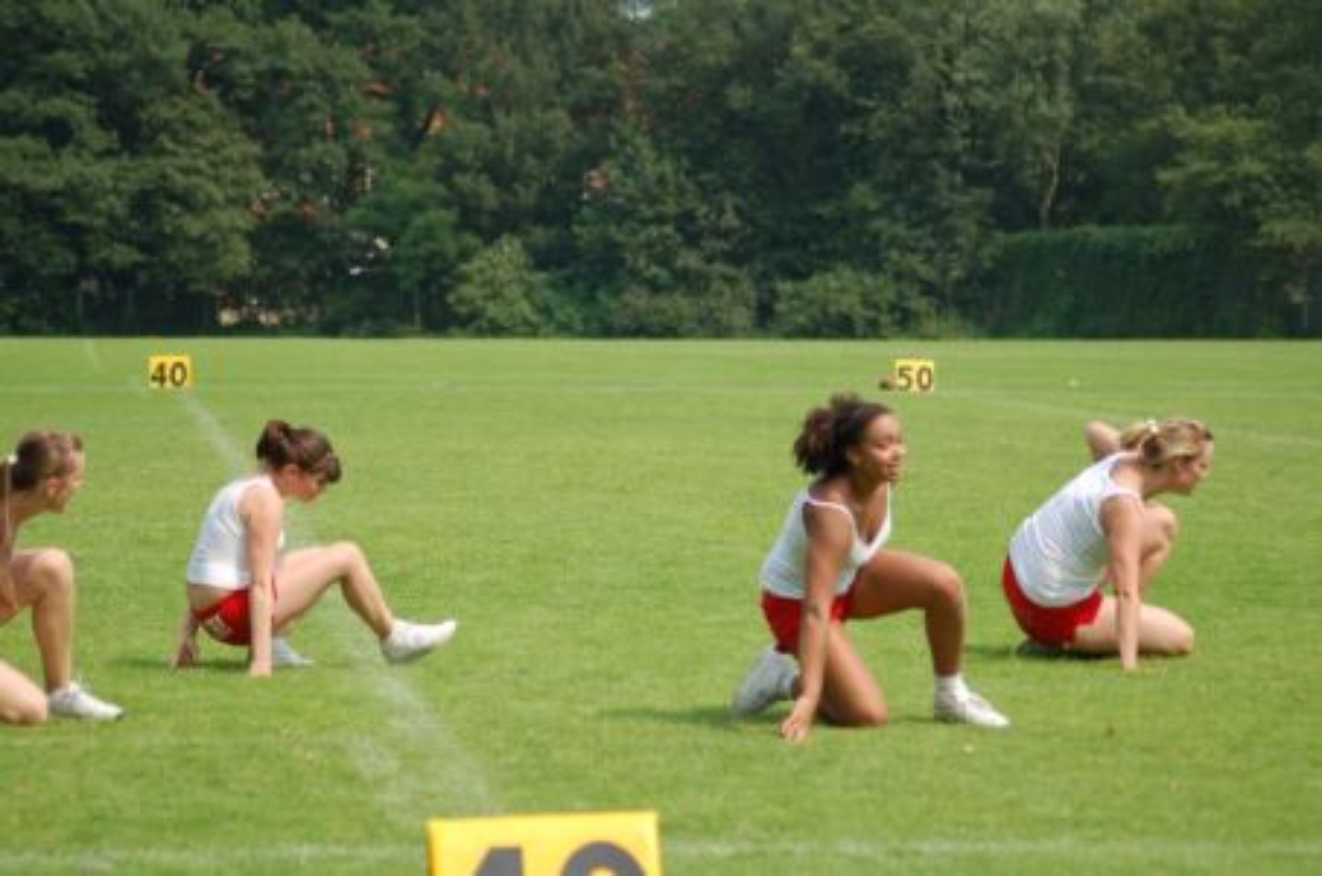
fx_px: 5497
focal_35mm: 150
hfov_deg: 13.7
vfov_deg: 9.1
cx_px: 661
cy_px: 438
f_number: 4.5
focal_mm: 100
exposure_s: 1/1250
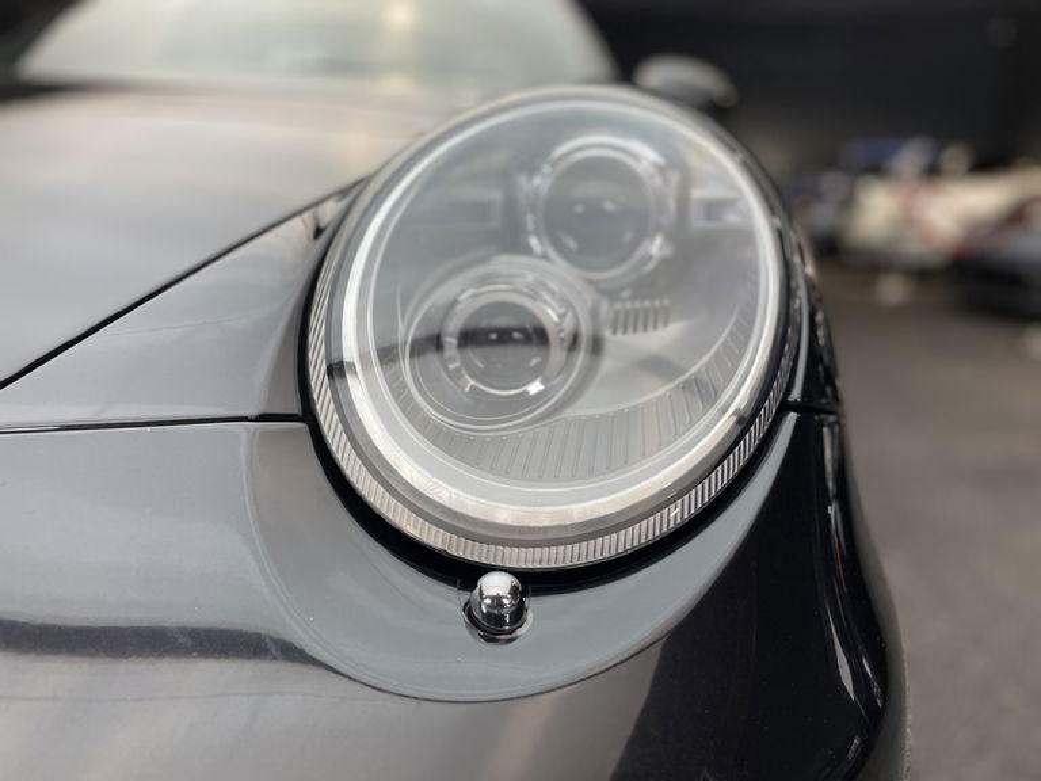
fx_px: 782
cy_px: 390
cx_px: 520
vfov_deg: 53.1
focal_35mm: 26
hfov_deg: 67.3
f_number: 1.6
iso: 50
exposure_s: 1/100
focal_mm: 4.2
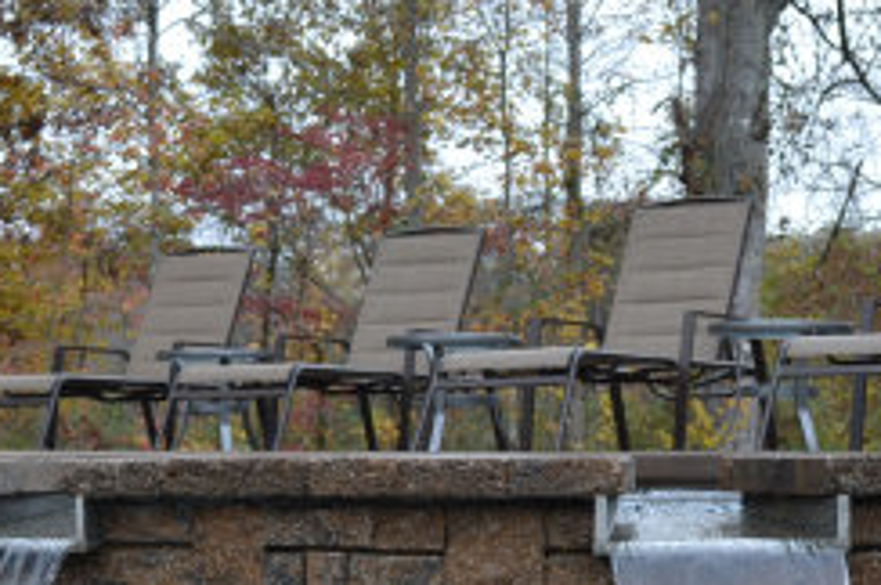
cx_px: 635
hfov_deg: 19.6
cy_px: 692
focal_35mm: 104
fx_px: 2542
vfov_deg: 12.8
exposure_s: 1/125
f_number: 5.6
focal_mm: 26
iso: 160
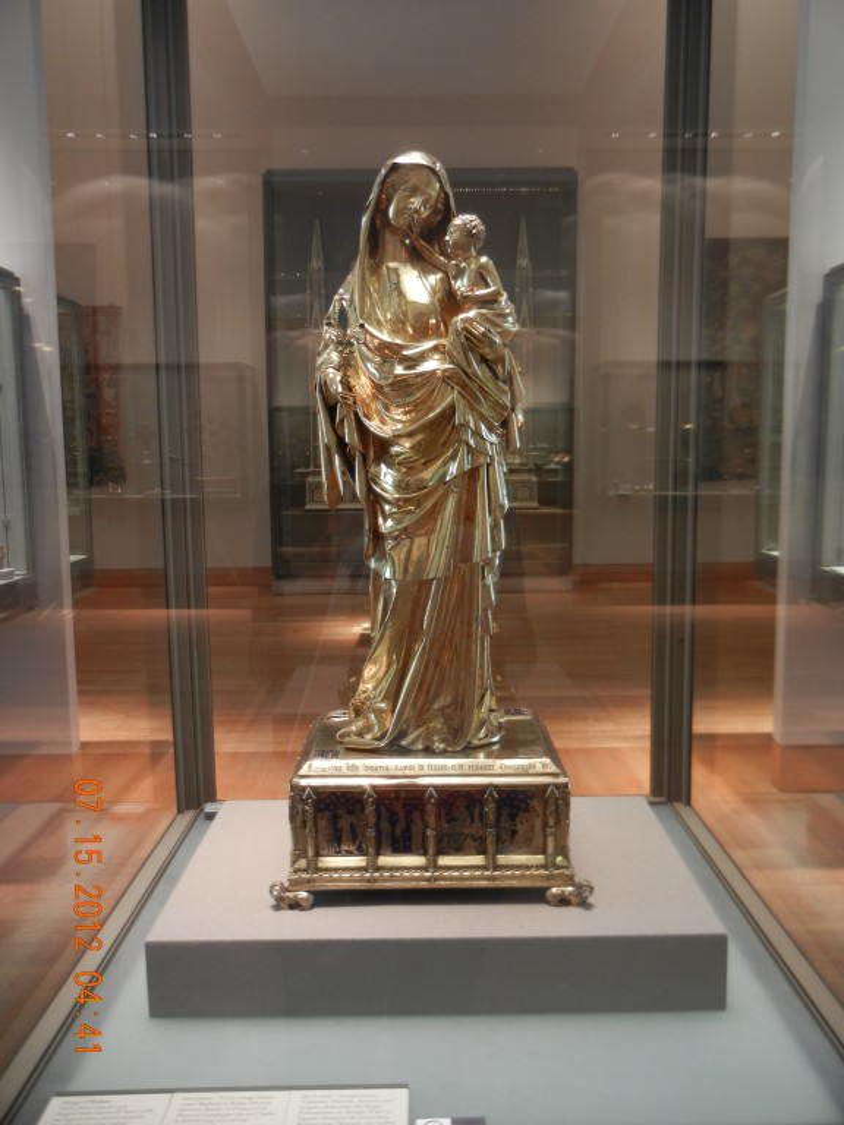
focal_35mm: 30
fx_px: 975
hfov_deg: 46.8
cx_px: 422
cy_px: 562
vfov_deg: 60.0
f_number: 3.5
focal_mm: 5.4
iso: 200
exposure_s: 1/5.3
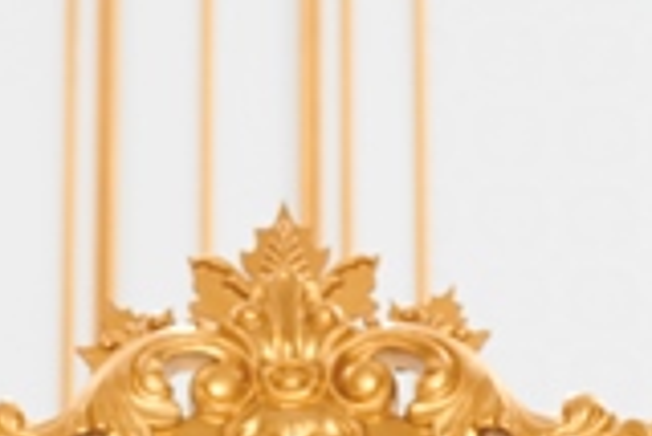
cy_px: 1249
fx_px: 4060
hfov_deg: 9.2
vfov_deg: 5.8
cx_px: 179
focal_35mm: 224
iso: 160
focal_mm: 35
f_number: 5.6
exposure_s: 1/200
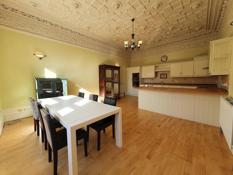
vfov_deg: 89.9
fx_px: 88
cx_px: 116
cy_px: 88
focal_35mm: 13
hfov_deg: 106.2
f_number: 2.2
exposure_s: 1/100
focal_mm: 1.8
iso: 50
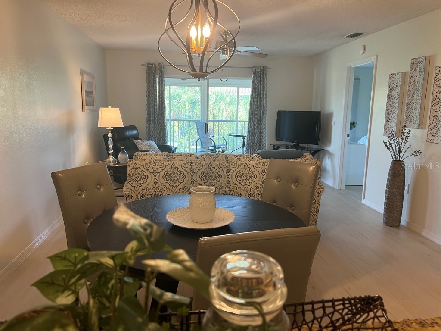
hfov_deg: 67.3
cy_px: 166
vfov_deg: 53.1
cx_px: 220
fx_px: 331
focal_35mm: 26
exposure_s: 1/60
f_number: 1.5
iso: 100
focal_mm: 5.7
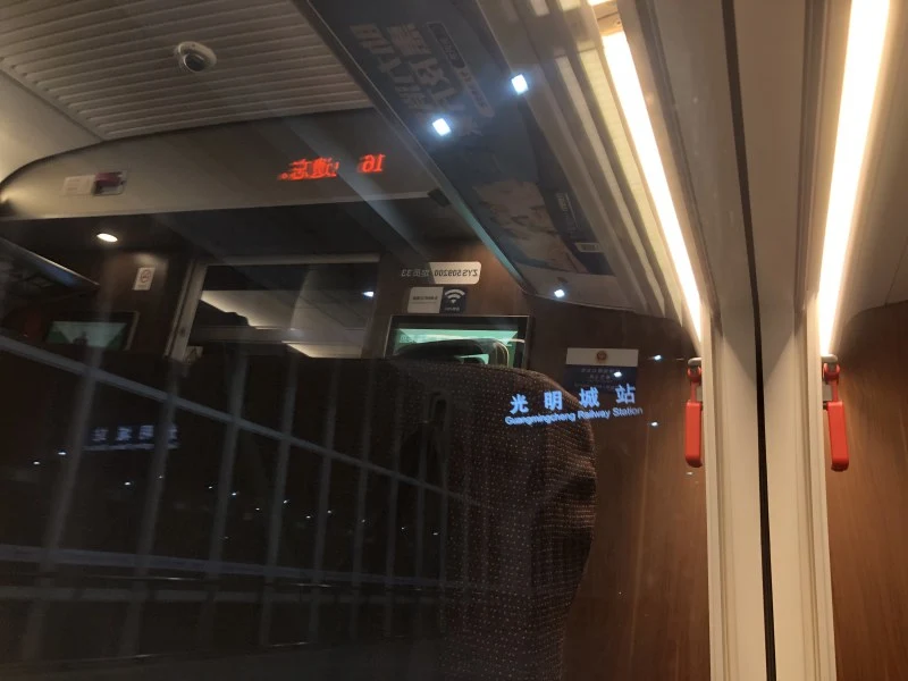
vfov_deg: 49.7
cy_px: 340
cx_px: 454
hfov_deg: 63.4
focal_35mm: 28
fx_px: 734
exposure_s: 1/54
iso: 200
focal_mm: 4
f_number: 1.8
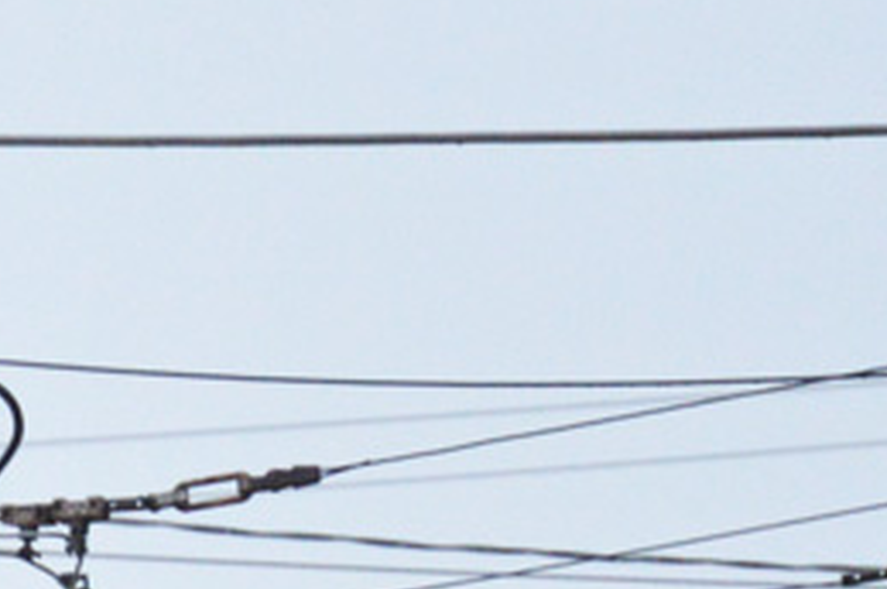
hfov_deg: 2.3
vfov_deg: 1.5
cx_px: -582
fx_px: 22489
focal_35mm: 914
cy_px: 1520
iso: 800
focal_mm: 105
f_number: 5.6
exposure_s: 1/125
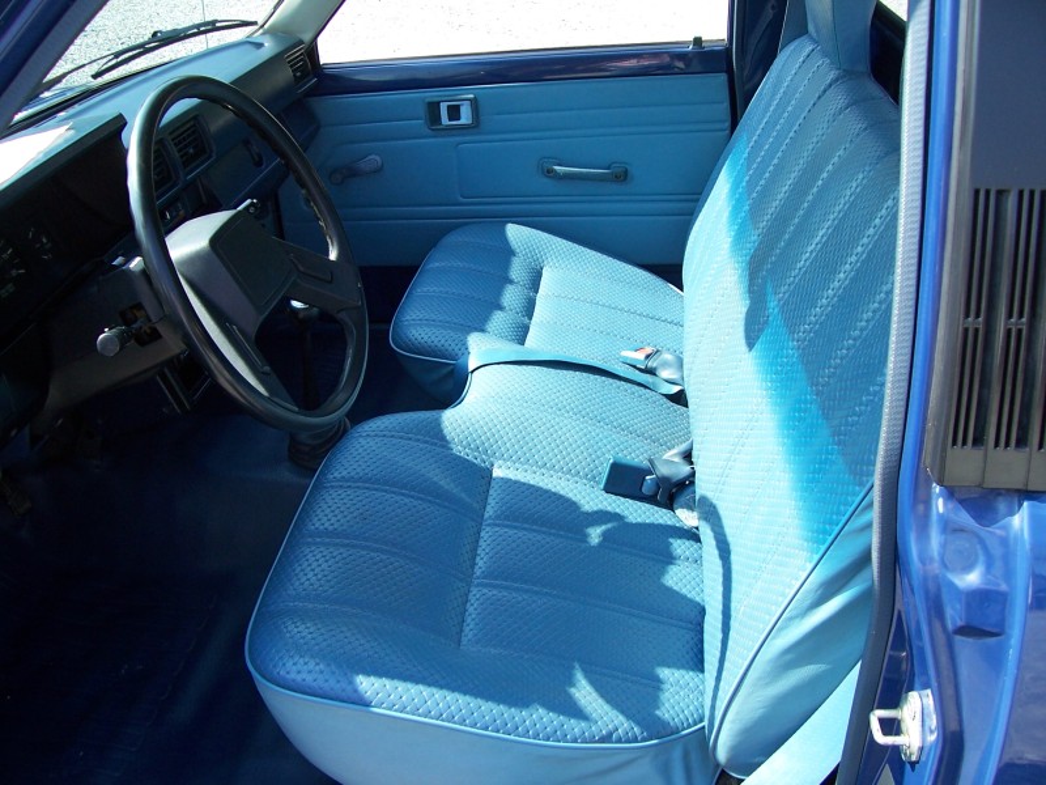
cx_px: 523
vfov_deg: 41.8
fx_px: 1027
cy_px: 392
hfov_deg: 54.0
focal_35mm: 34
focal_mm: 5.6
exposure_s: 1/250
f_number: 2.7
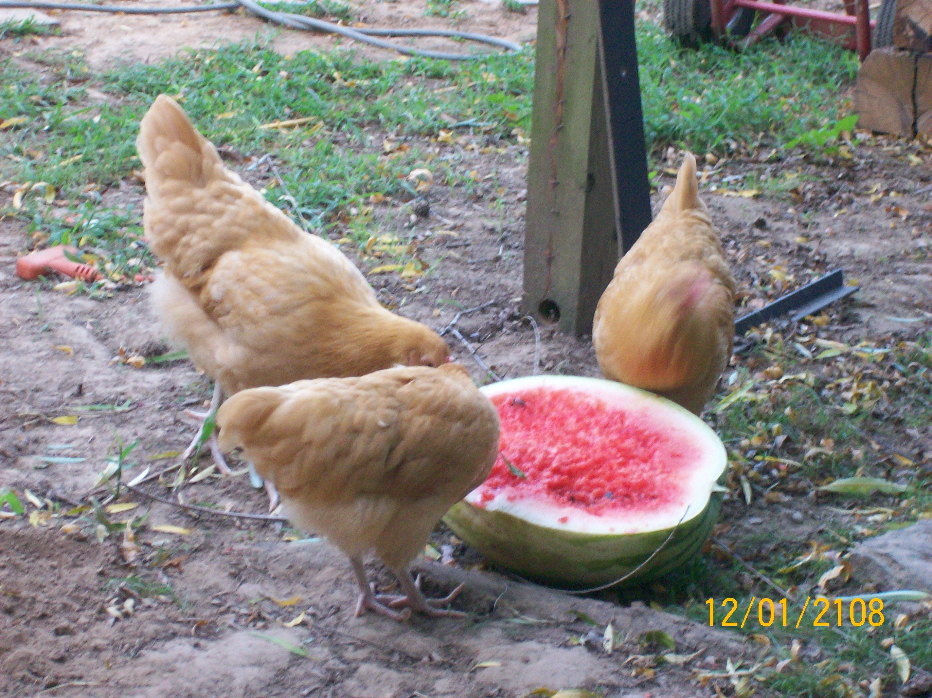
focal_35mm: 108
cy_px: 349
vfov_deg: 13.7
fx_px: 2906
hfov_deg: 18.2
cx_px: 466
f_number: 4.8
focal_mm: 18
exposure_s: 1/19.6
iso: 160
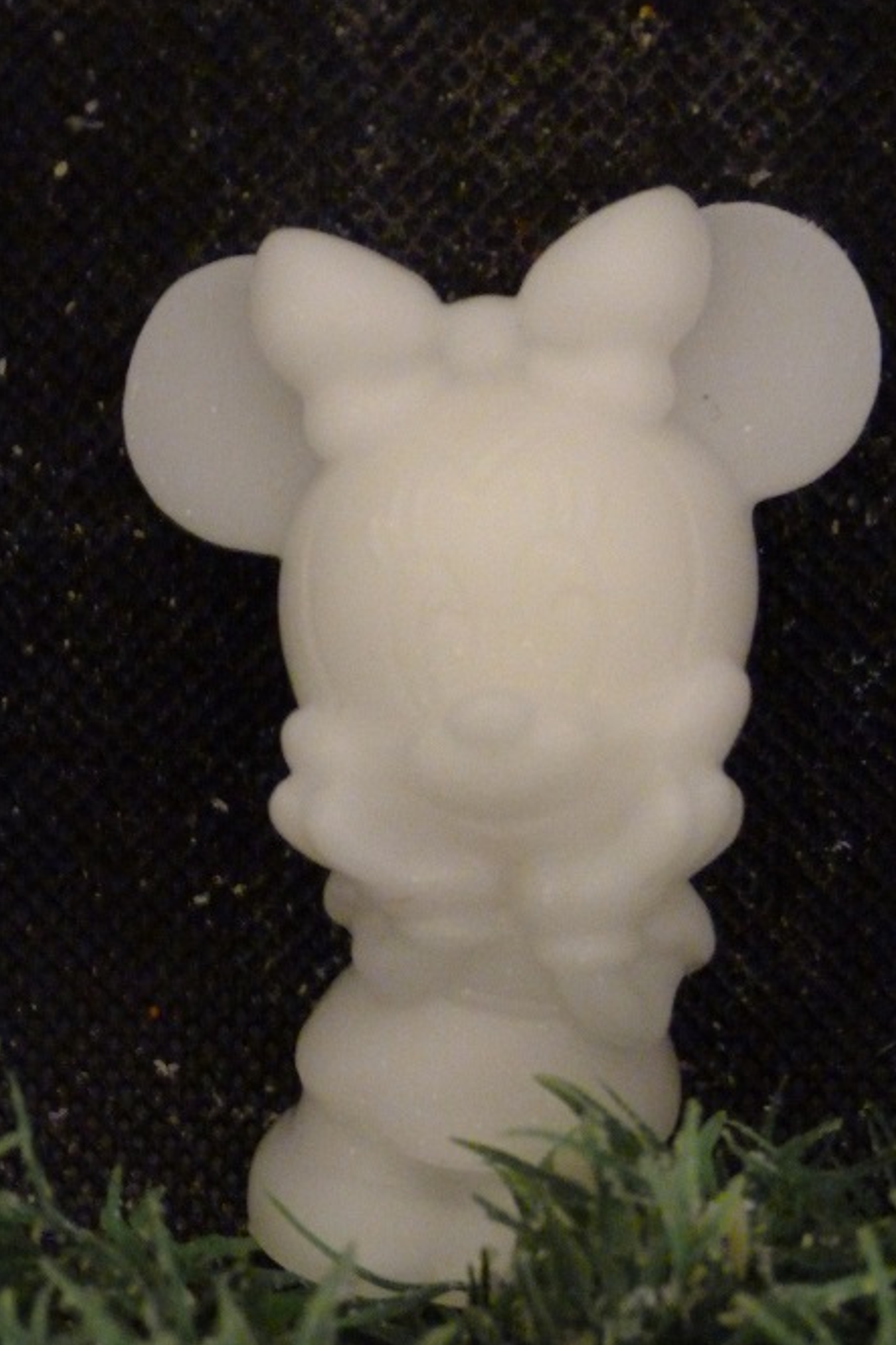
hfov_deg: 9.1
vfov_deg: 13.7
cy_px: 801
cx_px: 485
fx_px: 5602
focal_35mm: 150
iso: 800
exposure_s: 1/4
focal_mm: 20.1
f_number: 3.5
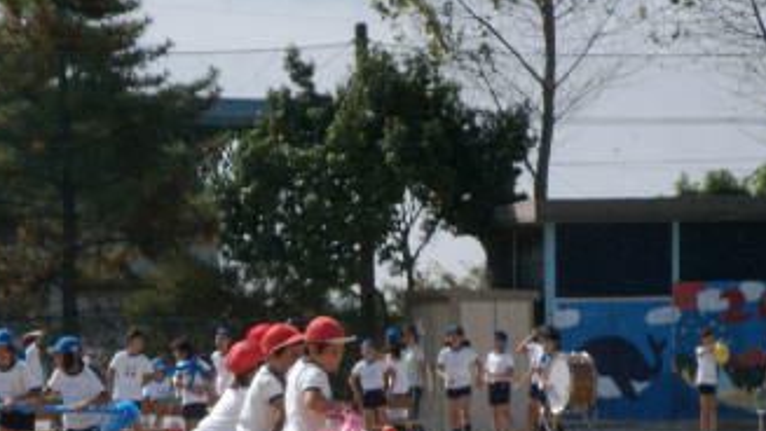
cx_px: 344
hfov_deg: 9.1
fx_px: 4814
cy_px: 466
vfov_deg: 5.1
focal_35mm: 237
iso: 50
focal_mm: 23.1
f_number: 8
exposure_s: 1/320
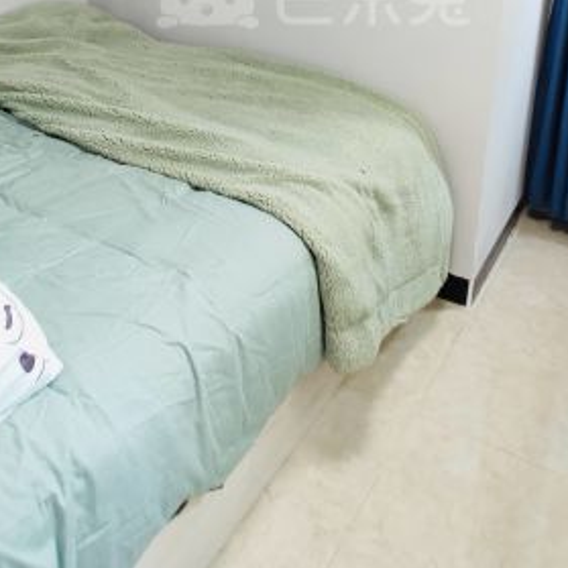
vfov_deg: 41.7
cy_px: -25
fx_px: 613
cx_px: 307
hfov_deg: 49.7
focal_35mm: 33
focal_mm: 2.25
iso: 663
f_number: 2.2
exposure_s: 1/50
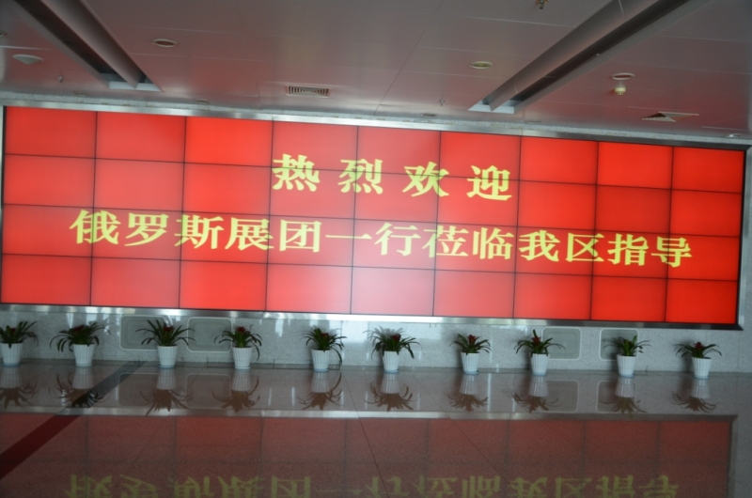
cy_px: 249
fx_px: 688
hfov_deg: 57.3
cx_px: 376
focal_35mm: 33
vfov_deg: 39.8
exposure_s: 1/80
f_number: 4.5
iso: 400
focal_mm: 22
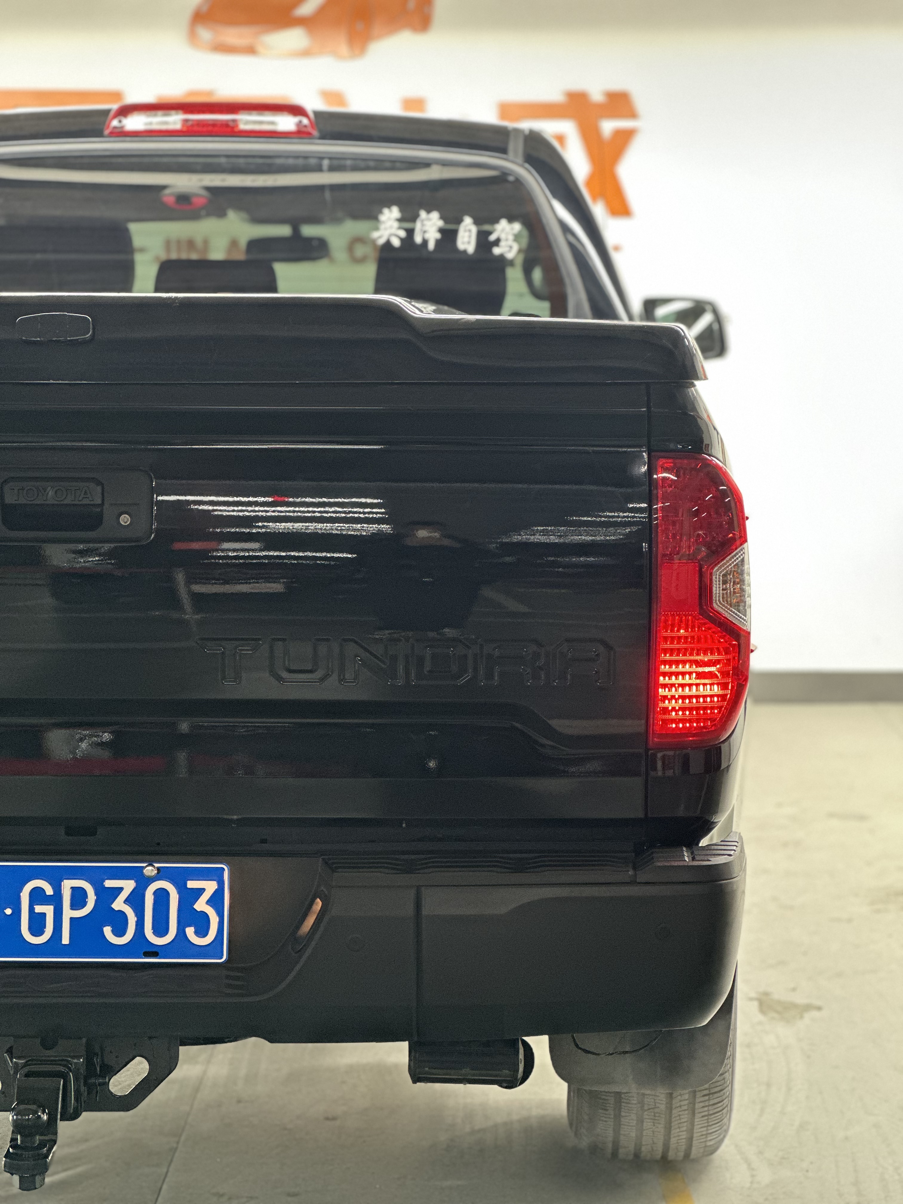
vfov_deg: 25.3
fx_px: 2678
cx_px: 452
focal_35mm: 77
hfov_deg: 19.1
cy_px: 602
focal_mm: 9
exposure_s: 1/33
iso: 250
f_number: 2.8
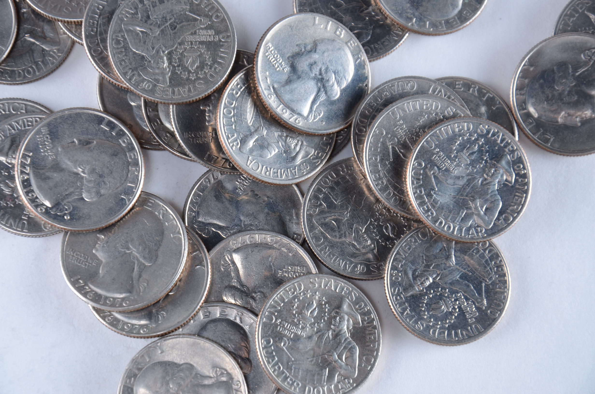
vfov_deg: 8.7
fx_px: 2598
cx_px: 298
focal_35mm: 158
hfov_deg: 13.1
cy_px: 197
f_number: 8
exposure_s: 1/160
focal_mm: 105
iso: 100
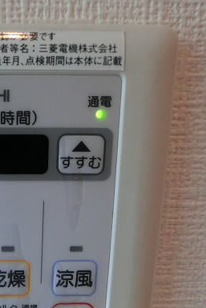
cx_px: -12
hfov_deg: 26.7
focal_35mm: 47
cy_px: 211
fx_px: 403
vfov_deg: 41.2
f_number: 3
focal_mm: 4.24
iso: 250
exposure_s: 1/125
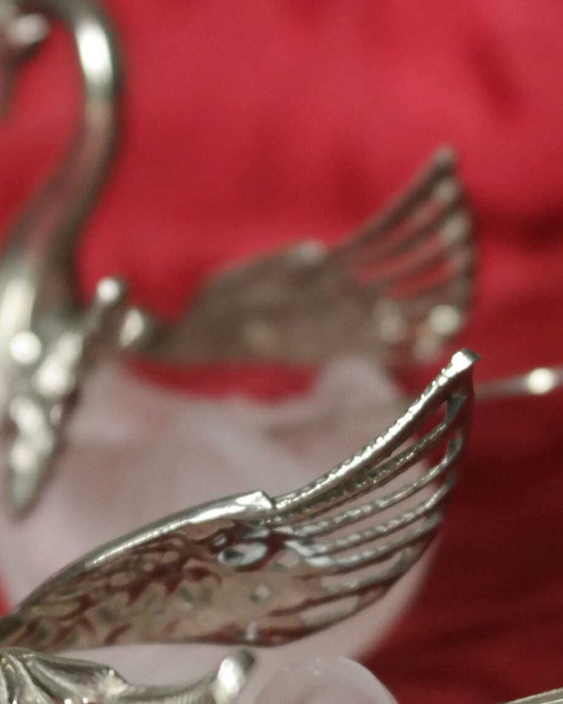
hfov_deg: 10.9
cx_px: 171
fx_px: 2957
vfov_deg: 13.5
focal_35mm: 142
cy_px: 481
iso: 1600
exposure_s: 1/50
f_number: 5.6
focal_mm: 38
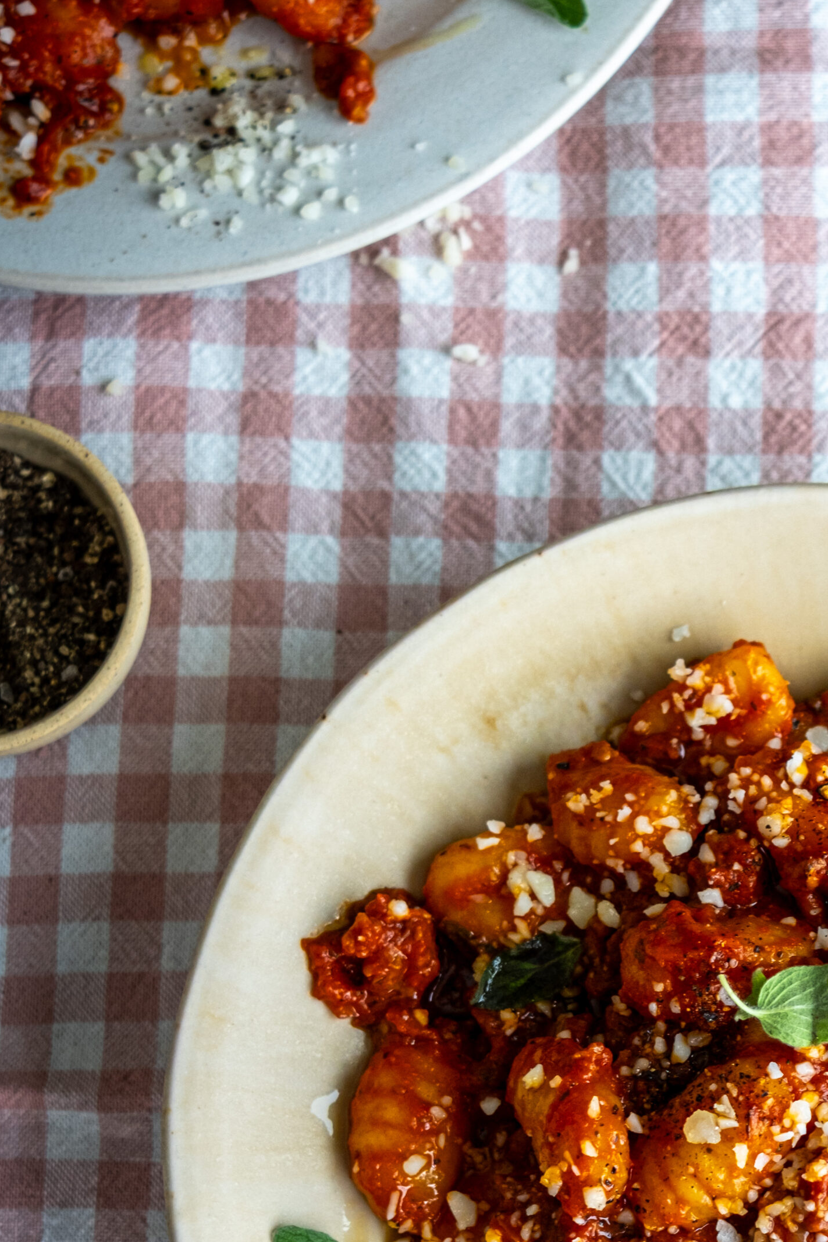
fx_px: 3312
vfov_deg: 20.9
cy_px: 1042
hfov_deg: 14.0
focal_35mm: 96
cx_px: 904
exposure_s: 1/90
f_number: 3.6
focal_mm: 27
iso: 200
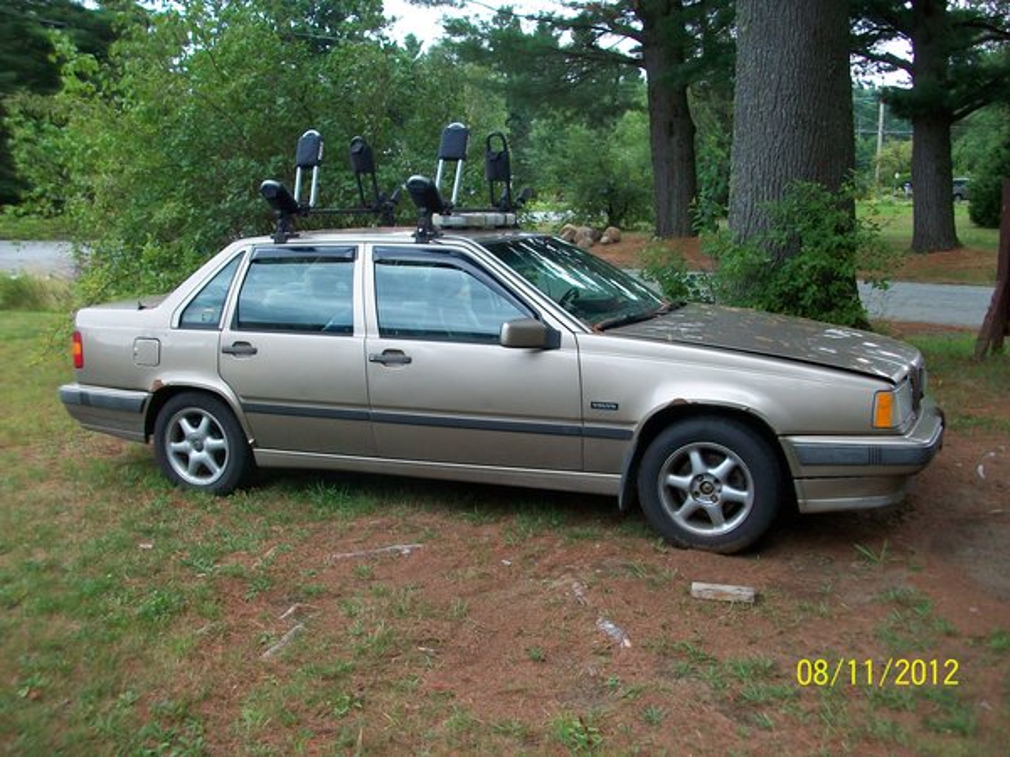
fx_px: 992
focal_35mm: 34
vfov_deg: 41.8
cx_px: 505
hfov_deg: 54.0
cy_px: 378
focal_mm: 5.7
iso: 80
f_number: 2.8
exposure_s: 1/80
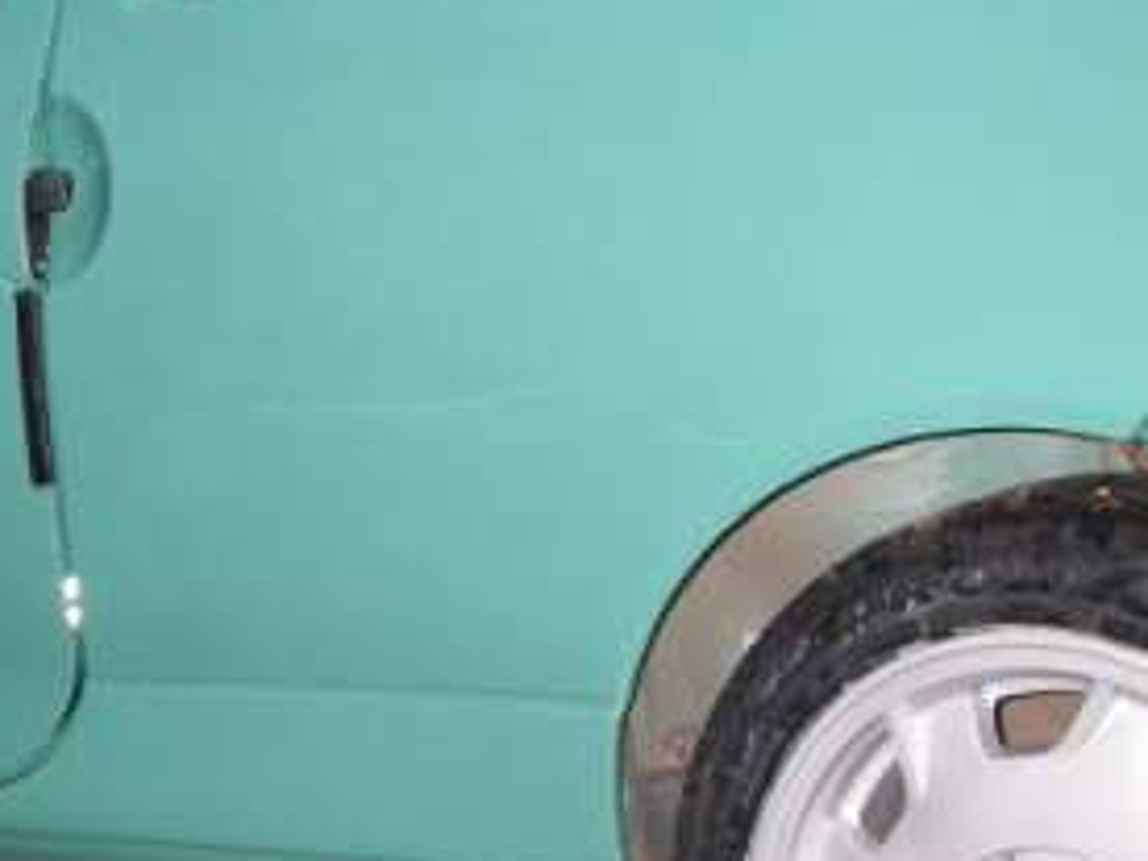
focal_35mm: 88
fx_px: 2918
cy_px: 379
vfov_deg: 16.8
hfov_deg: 21.8
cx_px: 116
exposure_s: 1/40
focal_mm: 6.3
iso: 250
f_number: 3.3
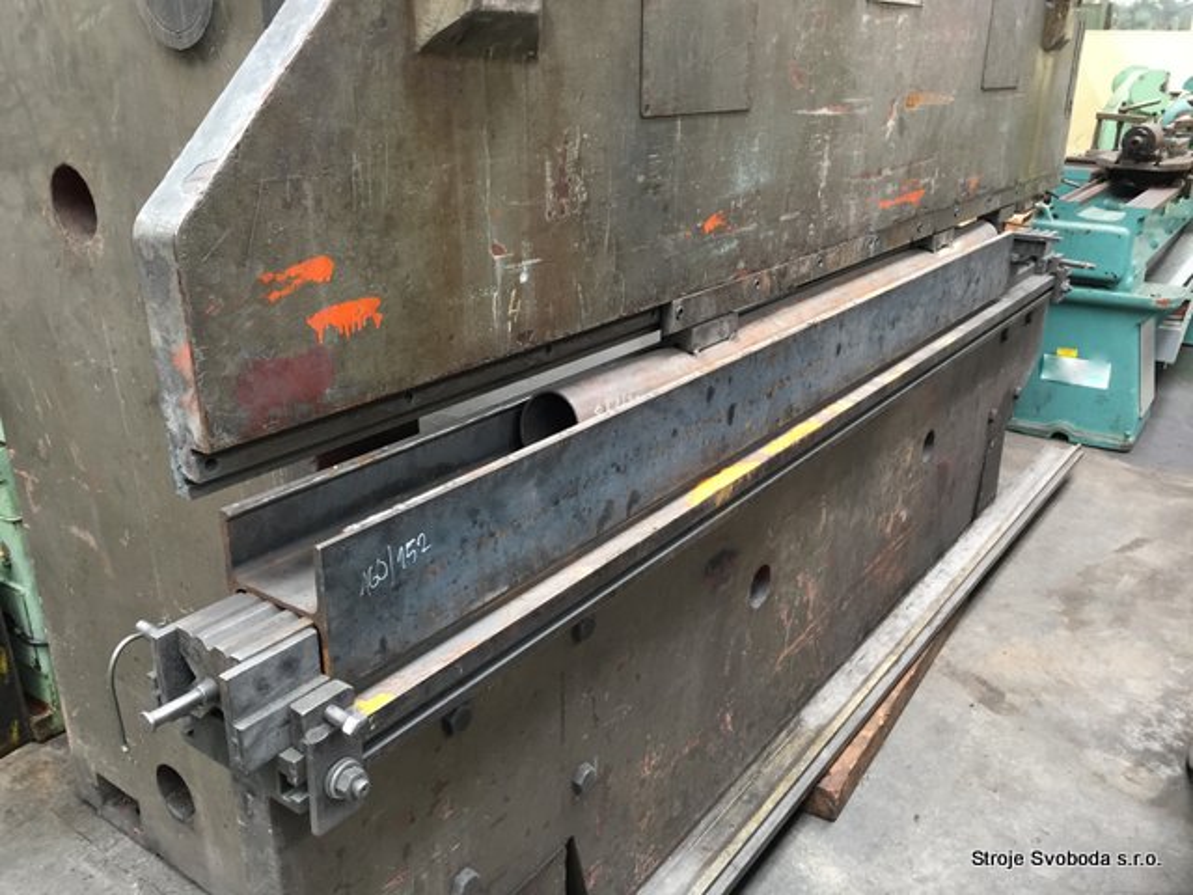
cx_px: 596
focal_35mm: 29
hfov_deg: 61.7
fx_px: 999
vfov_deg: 48.2
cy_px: 448
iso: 160
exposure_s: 1/33
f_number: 2.2
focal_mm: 4.15
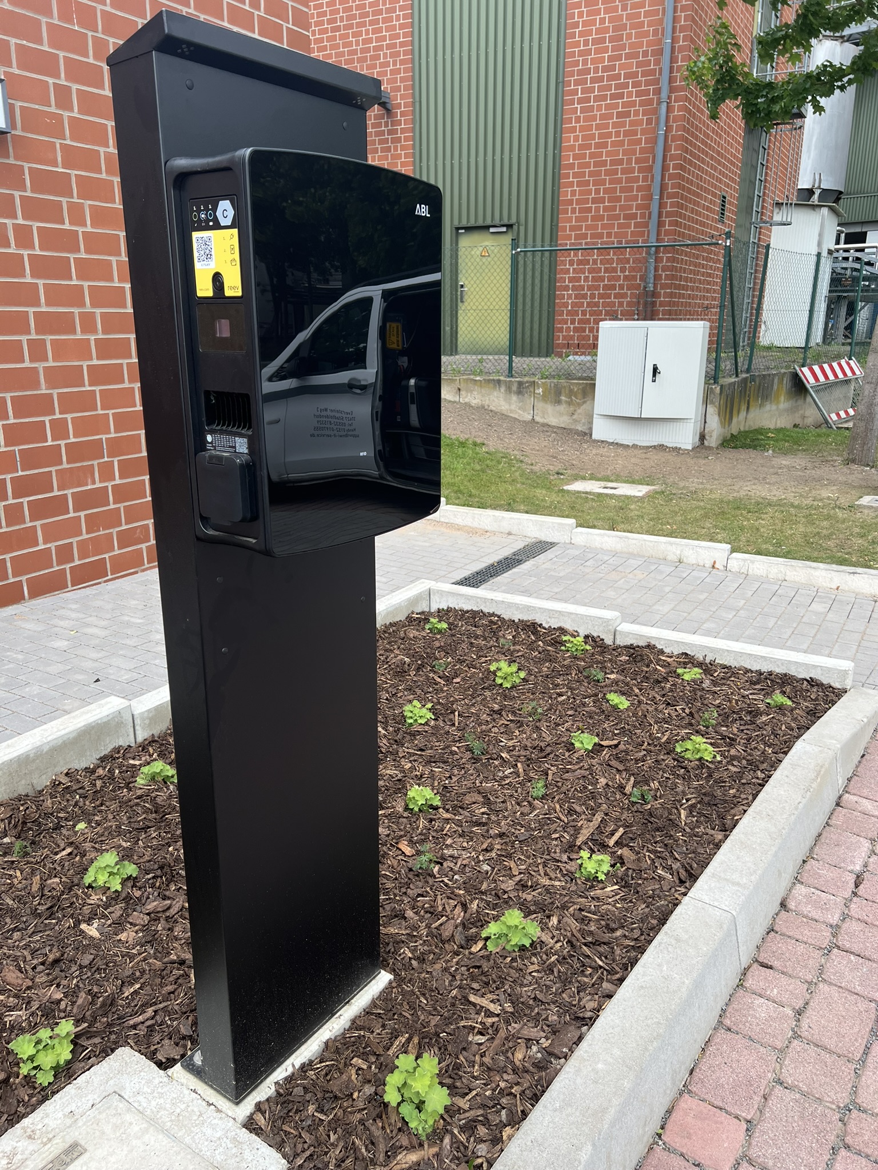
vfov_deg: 67.3
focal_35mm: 26
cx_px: 439
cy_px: 585
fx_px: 879
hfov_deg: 53.1
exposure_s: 1/658
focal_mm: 5.7
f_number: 1.5
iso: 50
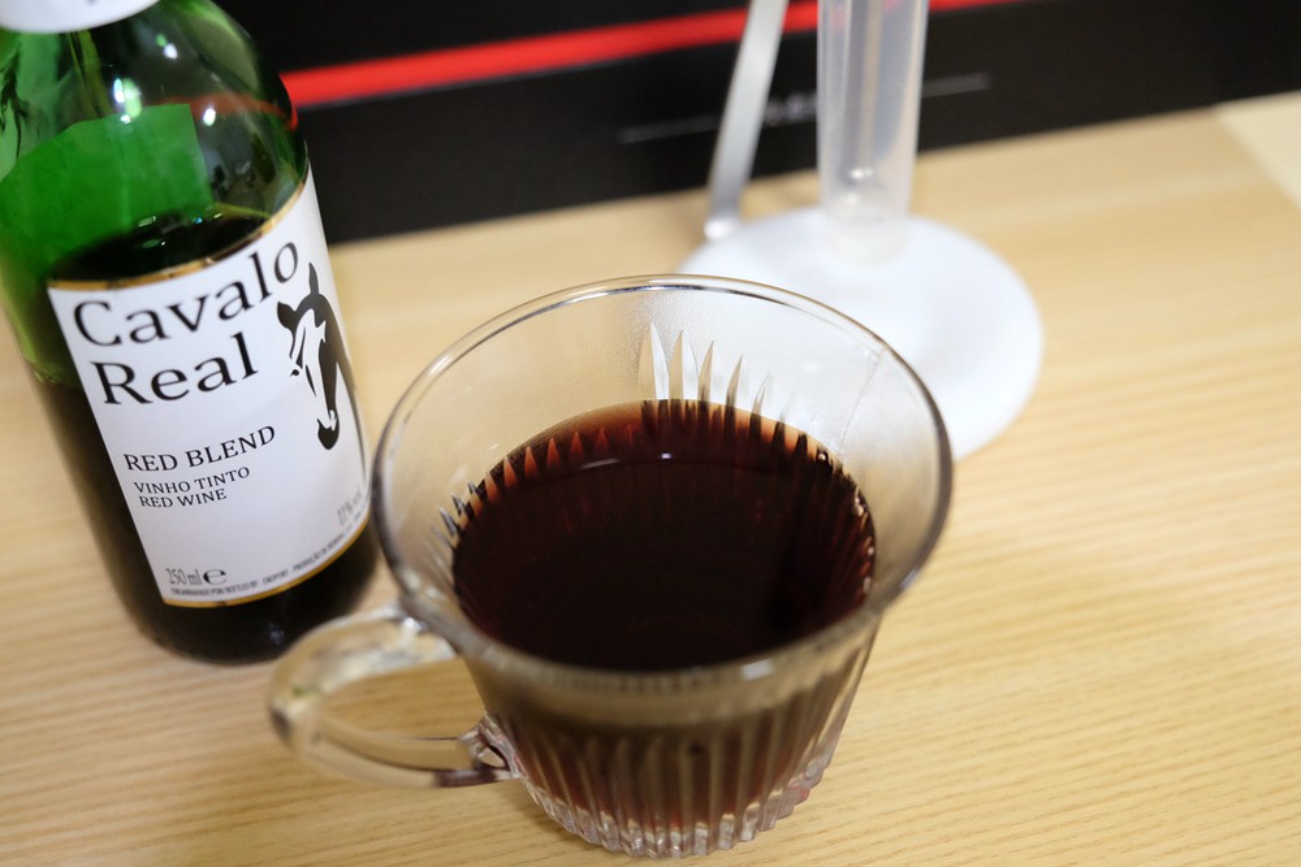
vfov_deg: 31.9
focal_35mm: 42
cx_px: 650
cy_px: 434
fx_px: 1518
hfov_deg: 46.4
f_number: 2.8
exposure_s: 1/75
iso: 4000
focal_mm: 28.3
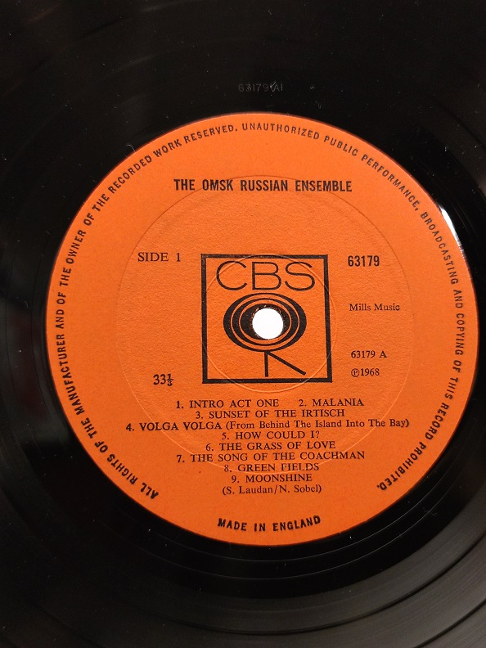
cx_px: 243
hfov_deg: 30.3
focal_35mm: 48
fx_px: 899
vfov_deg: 39.7
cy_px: 324
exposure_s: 1/60
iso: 670
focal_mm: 6.72
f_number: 1.69
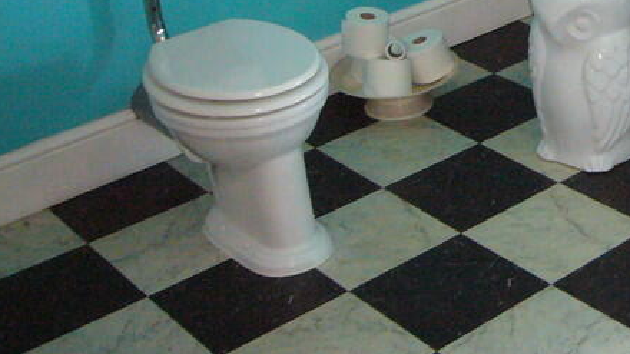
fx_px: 1185
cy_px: -43
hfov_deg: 27.7
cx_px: 660
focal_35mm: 71
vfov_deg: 16.4
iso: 320
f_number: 2.8
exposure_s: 1/30
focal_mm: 4.6
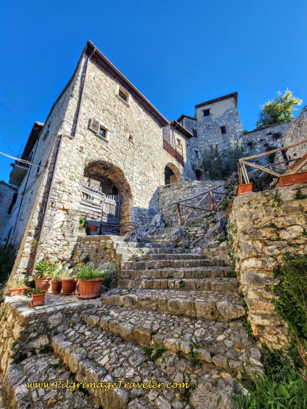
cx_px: 154
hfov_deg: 89.9
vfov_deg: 106.2
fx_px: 154
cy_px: 204
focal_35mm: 13
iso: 50
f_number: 2.2
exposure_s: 1/978
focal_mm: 2.2
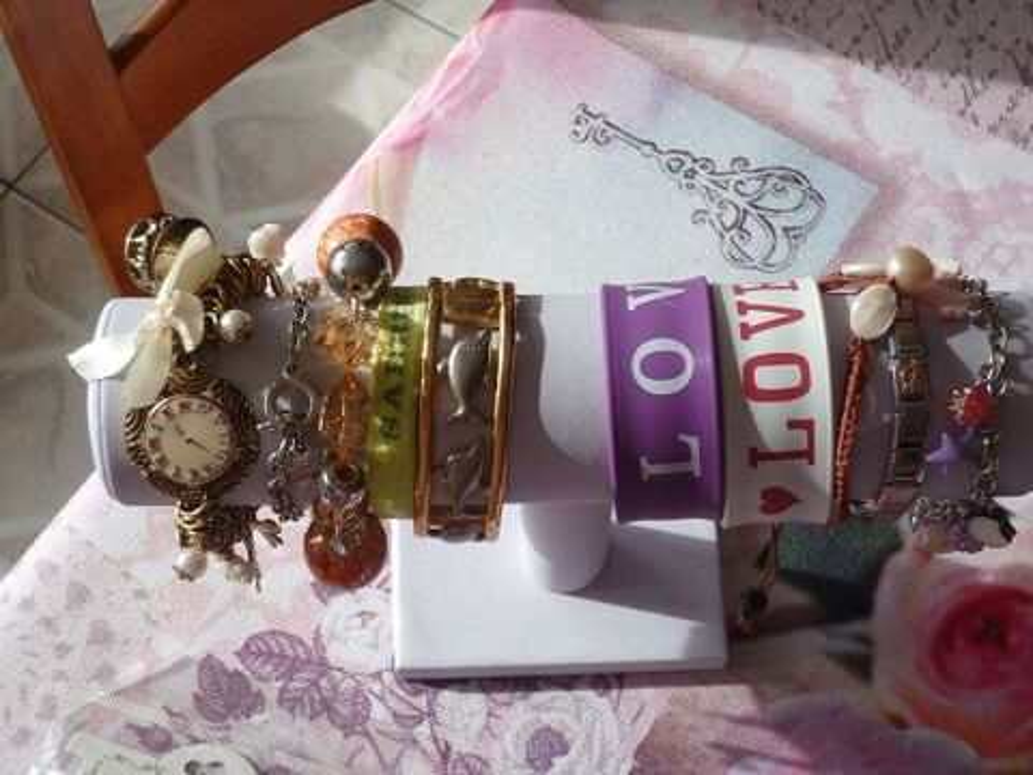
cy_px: 388
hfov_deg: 32.7
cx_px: 516
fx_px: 1761
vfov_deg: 24.8
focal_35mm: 59
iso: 80
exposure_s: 1/160
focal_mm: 10.5
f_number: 4
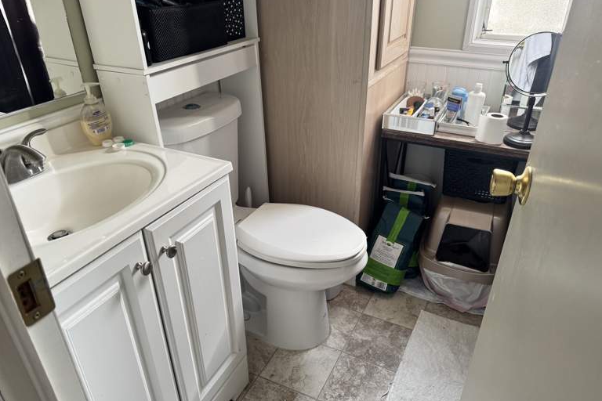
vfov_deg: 49.5
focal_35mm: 26
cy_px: 214
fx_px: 435
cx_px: 312
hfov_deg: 69.4
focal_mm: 6.76
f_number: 1.78
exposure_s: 1/121
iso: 160
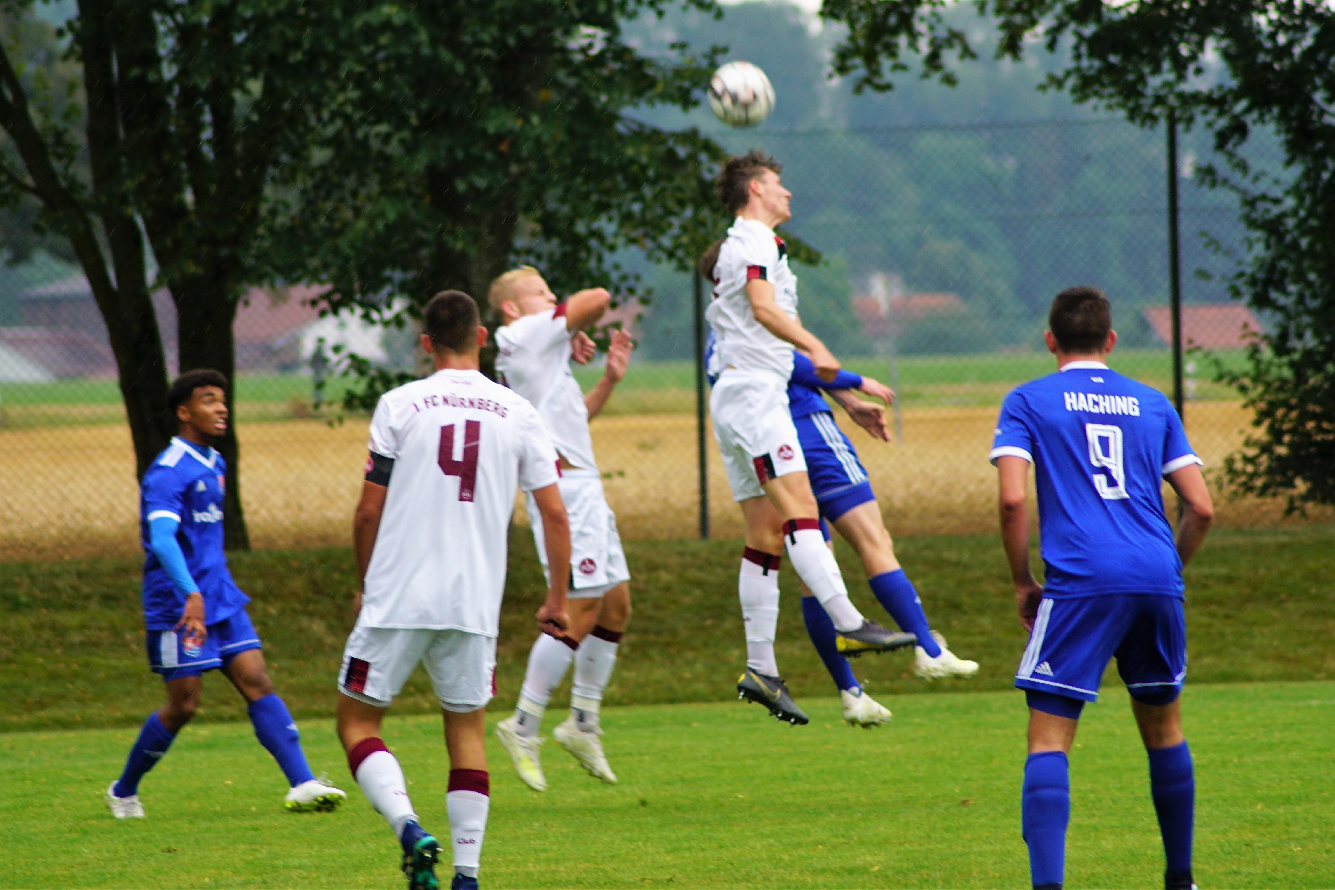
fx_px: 8900
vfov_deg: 5.7
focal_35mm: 240
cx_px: 668
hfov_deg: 8.6
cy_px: 445
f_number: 4.5
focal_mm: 160
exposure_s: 1/250
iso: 125
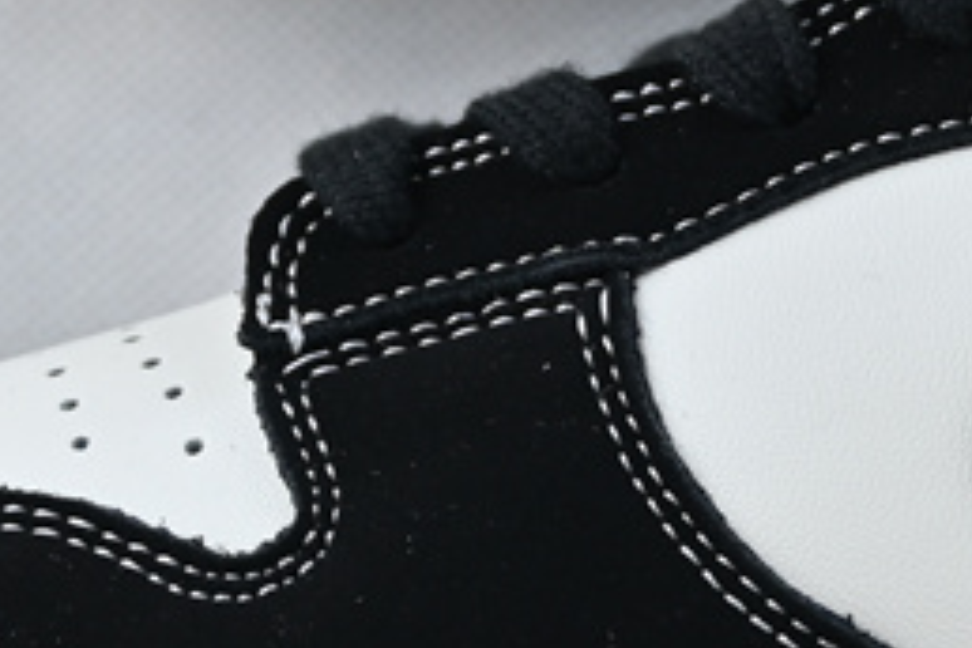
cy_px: 350
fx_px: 6218
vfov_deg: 6.0
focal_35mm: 230
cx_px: 1224
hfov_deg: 8.8
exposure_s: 1/50
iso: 100
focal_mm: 33
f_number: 5
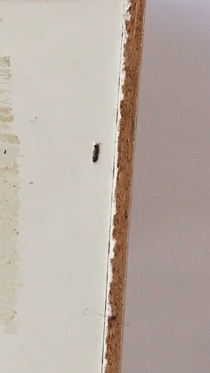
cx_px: -168
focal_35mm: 93
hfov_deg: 12.0
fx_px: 921
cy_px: 204
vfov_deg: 22.9
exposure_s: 1/33
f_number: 2.2
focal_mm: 4.15
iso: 25
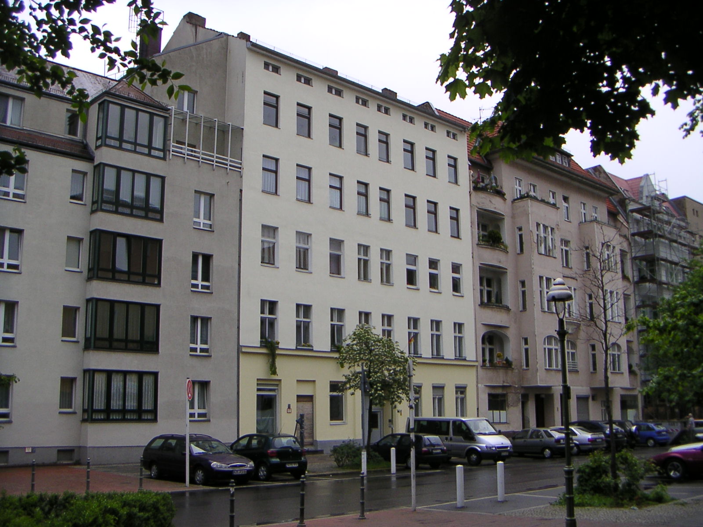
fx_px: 751
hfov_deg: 50.1
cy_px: 264
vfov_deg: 38.7
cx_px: 352
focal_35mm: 37
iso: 64
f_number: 2.8
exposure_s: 1/750
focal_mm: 4.8
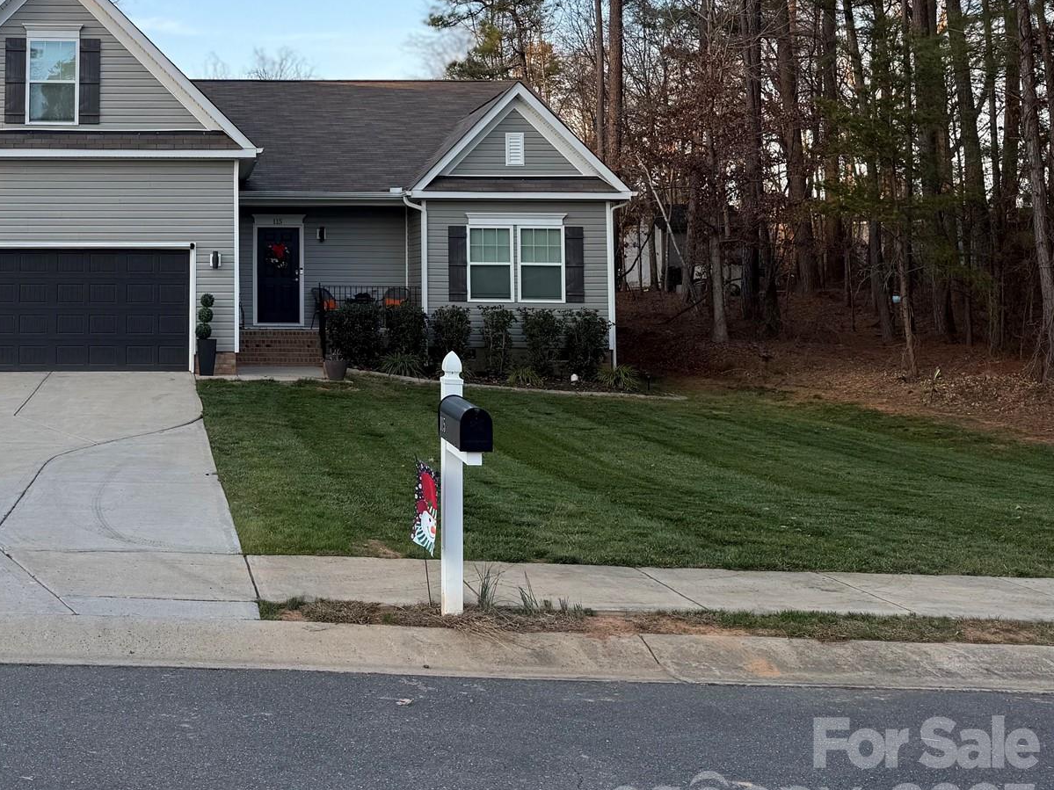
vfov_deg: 34.5
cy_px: 207
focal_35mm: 41
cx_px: 203
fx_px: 1248
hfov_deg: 43.5
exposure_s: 1/788
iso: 80
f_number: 1.78
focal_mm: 6.76
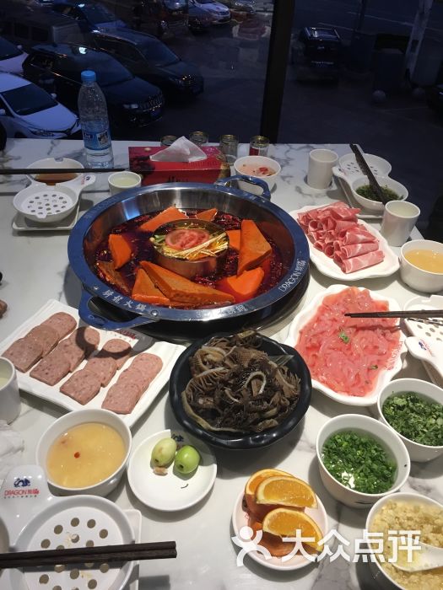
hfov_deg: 48.2
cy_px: 295
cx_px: 222
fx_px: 495
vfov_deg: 61.7
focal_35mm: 29
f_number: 2.2
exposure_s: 1/33
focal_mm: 4.15
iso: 50
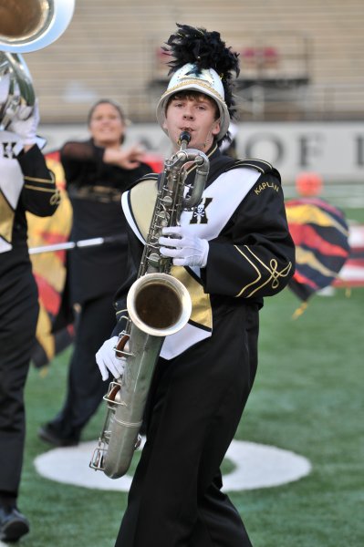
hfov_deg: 7.9
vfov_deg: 11.8
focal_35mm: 174
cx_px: 182
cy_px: 274
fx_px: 2643
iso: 200
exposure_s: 1/320
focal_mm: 116
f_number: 2.8
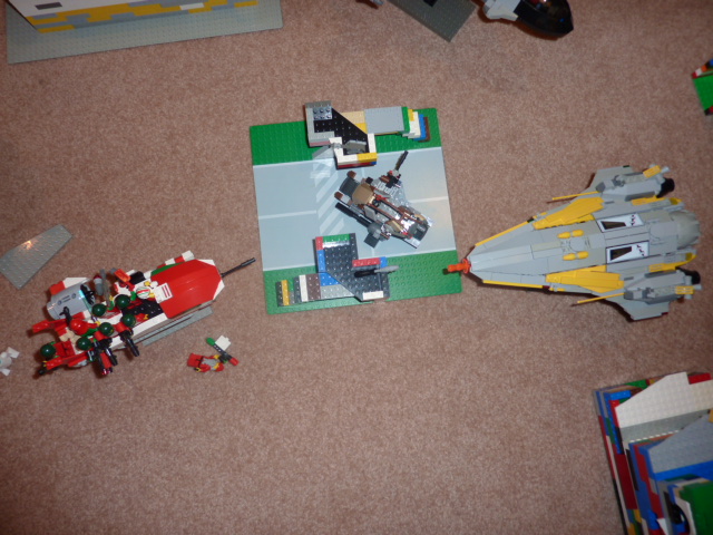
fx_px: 515
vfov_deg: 54.9
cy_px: 268
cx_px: 356
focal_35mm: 25
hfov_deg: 69.4
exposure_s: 1/30
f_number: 3.3
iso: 80
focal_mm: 4.1
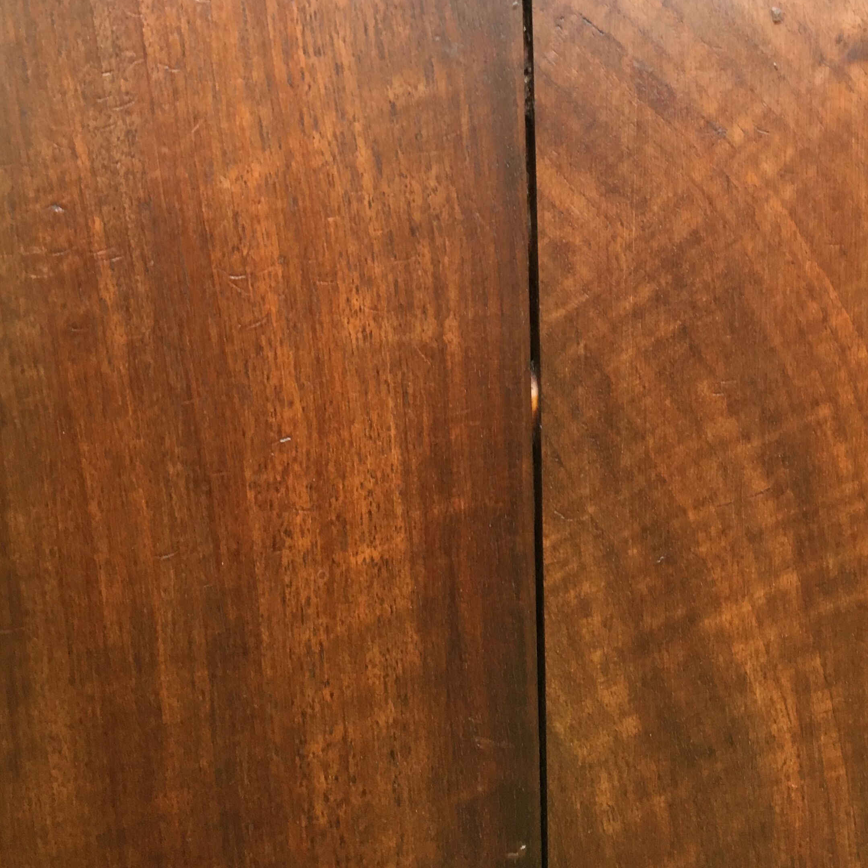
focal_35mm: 48
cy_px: 136
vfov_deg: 34.0
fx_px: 1362
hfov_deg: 35.4
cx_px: 448
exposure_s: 1/33
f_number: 2.2
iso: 125
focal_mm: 4.15
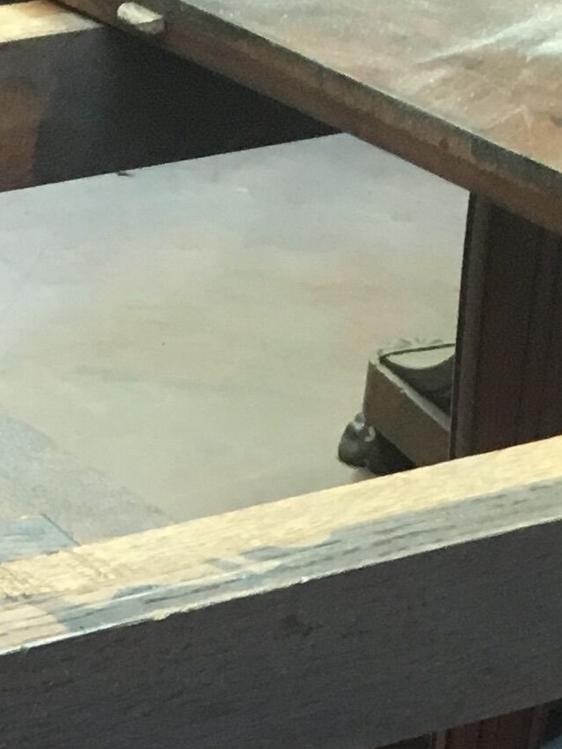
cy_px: 1658
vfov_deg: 12.1
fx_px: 2988
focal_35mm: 138
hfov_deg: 10.6
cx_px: -94
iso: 125
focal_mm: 4.15
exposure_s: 1/33
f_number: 2.2
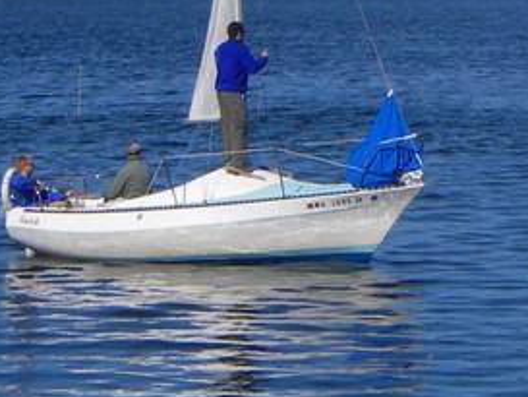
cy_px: -43
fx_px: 3220
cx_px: 578
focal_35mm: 211
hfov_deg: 9.3
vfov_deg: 7.0
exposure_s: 1/320
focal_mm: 12
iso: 50
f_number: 7.6
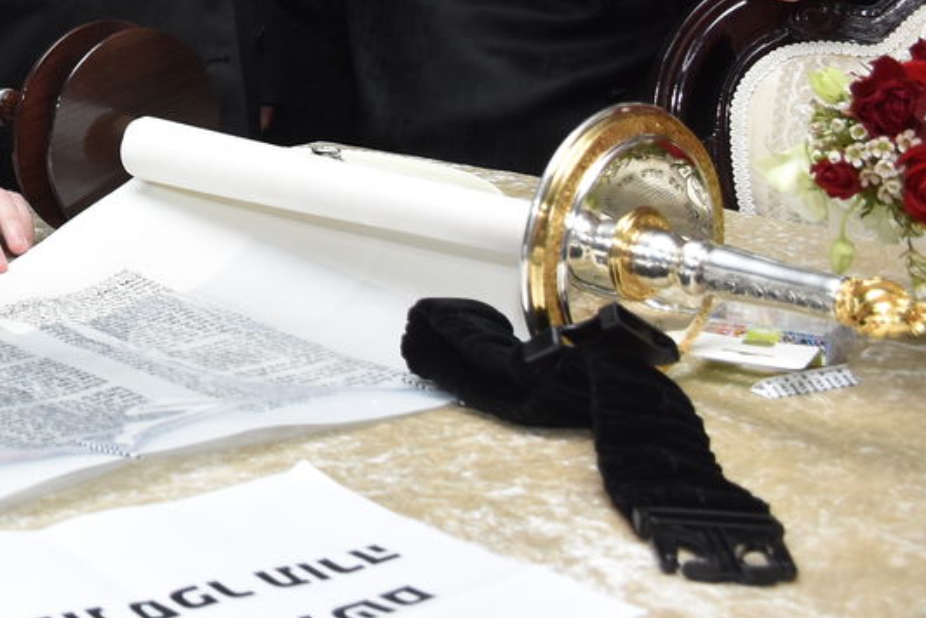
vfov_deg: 18.1
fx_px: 1827
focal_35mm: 71
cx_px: -285
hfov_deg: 24.7
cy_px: -151
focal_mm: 18
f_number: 5.6
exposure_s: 1/125
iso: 1000
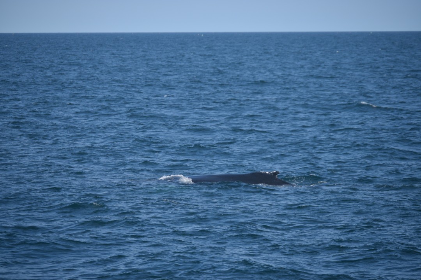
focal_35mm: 232
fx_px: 2719
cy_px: 140
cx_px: 210
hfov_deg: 8.9
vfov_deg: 5.9
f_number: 5.6
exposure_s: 1/1600
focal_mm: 155
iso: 200
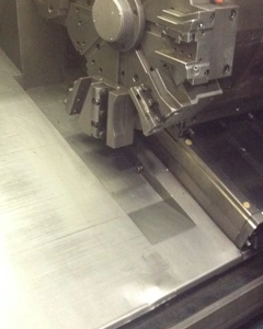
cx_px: 250
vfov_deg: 26.0
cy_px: 146
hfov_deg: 20.4
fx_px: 710
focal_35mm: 73
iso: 320
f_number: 2.4
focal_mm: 4.28
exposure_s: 1/20
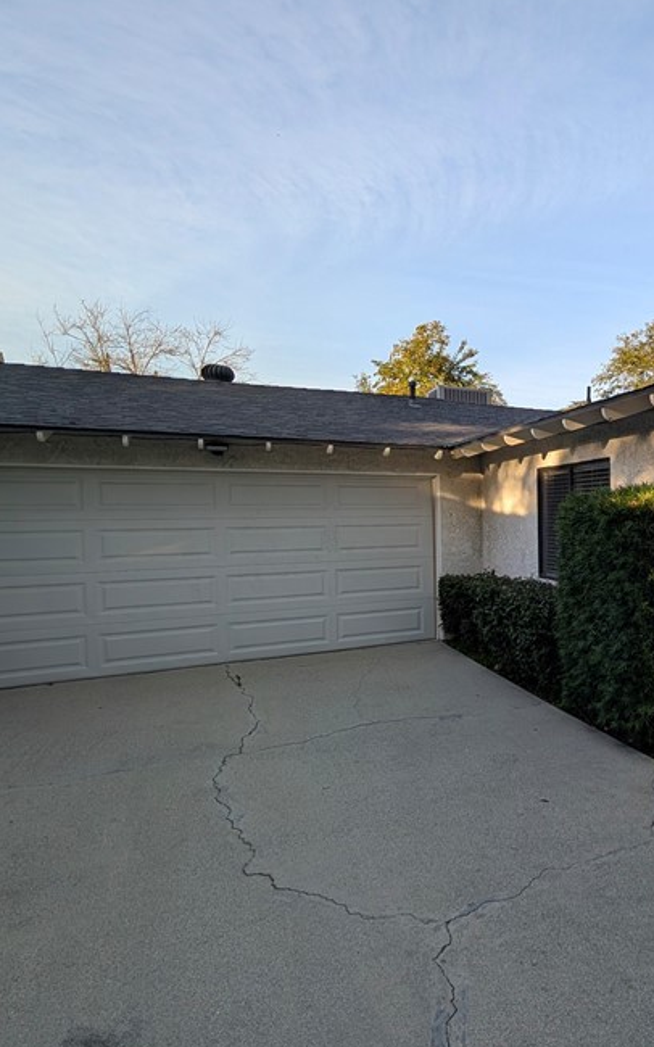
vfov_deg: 85.1
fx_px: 571
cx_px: 589
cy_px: 527
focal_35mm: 20
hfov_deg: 52.4
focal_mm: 2.02
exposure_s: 1/1045
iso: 51
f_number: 1.7
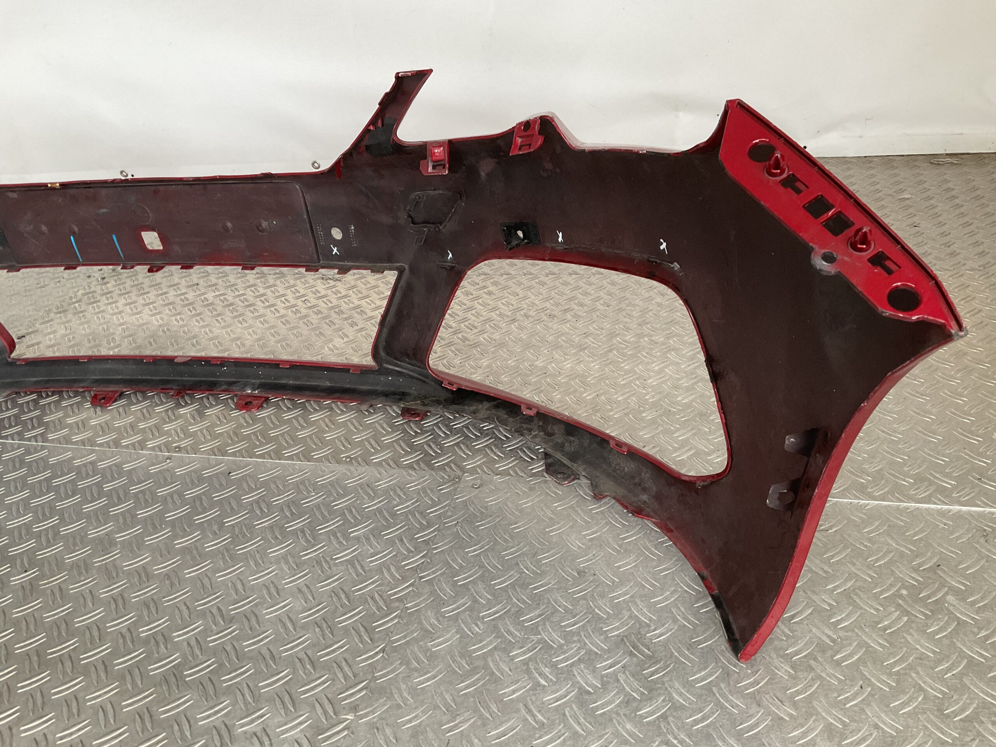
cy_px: 374
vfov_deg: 48.2
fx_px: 834
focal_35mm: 29
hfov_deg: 61.7
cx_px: 498
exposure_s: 1/60
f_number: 1.8
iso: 64
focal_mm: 3
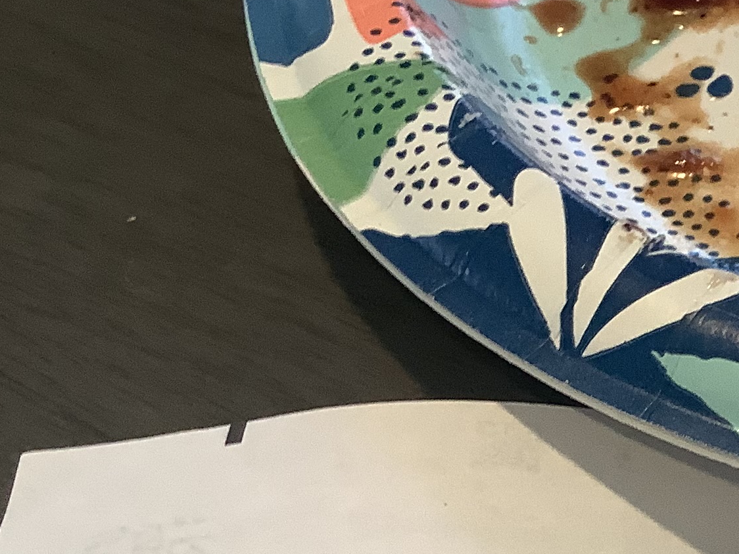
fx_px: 1921
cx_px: 1013
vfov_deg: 16.3
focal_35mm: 90
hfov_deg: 19.7
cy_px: 438
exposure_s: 1/50
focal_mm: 3.3
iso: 100
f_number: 2.4
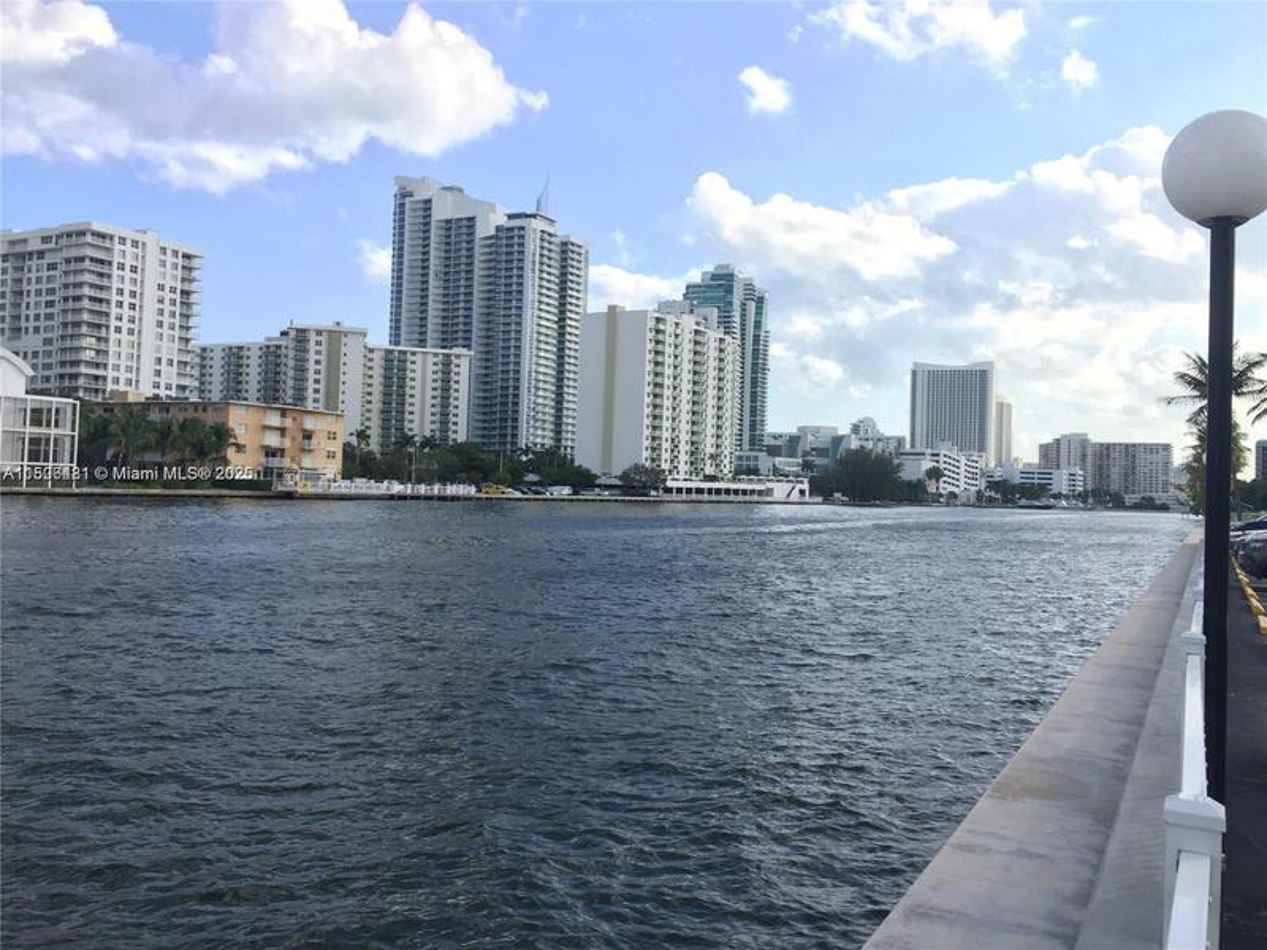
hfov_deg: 61.7
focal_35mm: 29
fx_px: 1061
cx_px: 634
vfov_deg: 48.2
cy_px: 475
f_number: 2.2
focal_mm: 4.15
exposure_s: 1/807
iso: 32
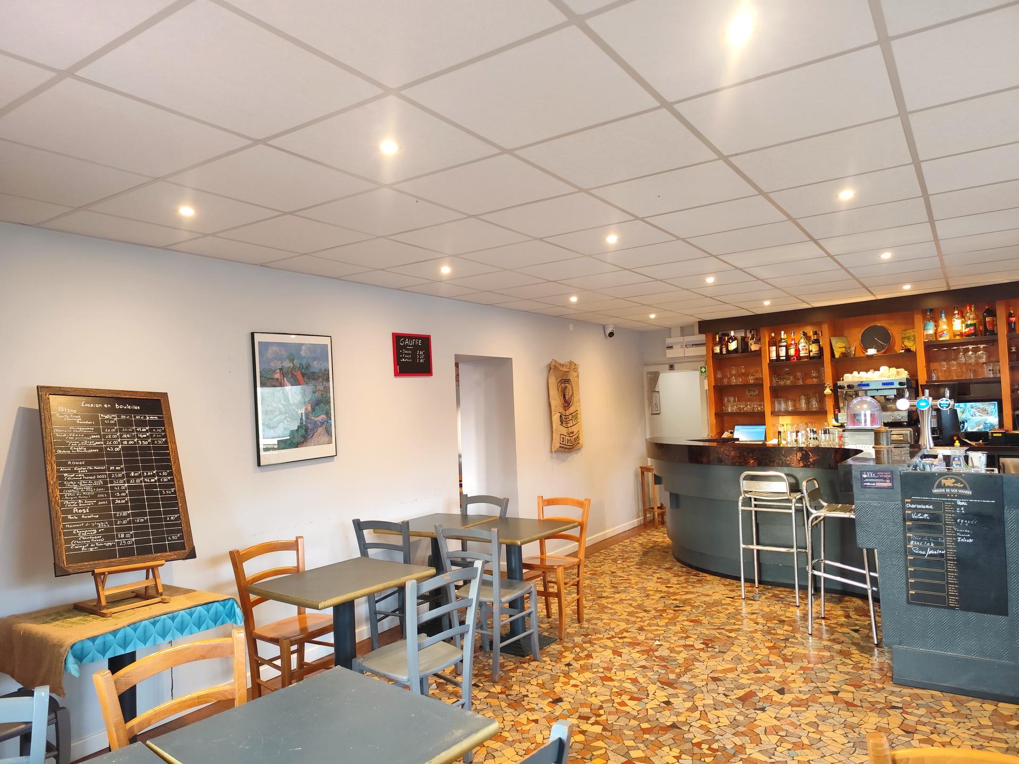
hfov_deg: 73.9
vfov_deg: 58.9
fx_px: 677
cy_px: 382
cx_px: 510
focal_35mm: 23
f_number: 1.65
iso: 1250
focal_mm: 6.14
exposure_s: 1/100
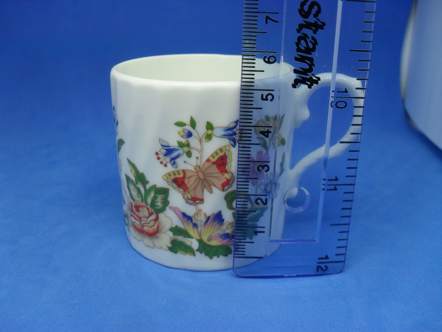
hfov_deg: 52.6
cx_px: 221
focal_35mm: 35
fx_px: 447
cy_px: 166
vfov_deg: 40.7
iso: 100
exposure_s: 1/60
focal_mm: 6.2
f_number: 2.8
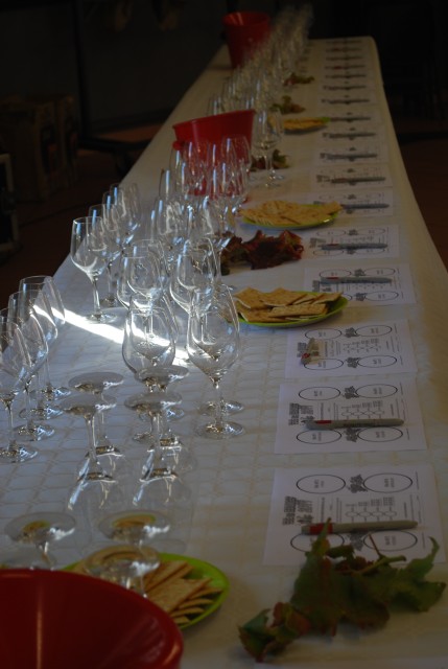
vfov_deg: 24.6
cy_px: 334
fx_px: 1534
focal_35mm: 82
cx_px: 224
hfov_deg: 16.6
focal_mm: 55
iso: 200
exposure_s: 1/60
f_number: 5.6
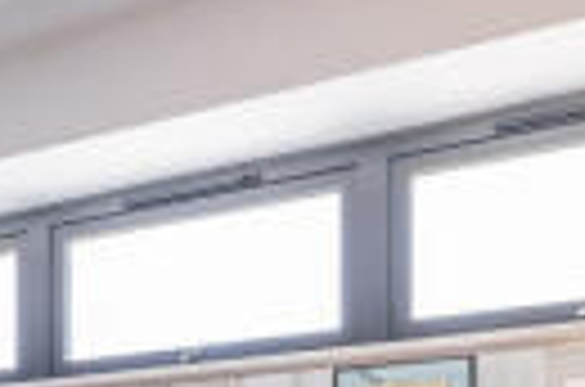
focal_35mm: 55
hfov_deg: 35.3
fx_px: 892
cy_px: 547
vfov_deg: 21.4
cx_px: 126
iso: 250
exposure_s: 1/8
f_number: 7.1
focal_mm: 10
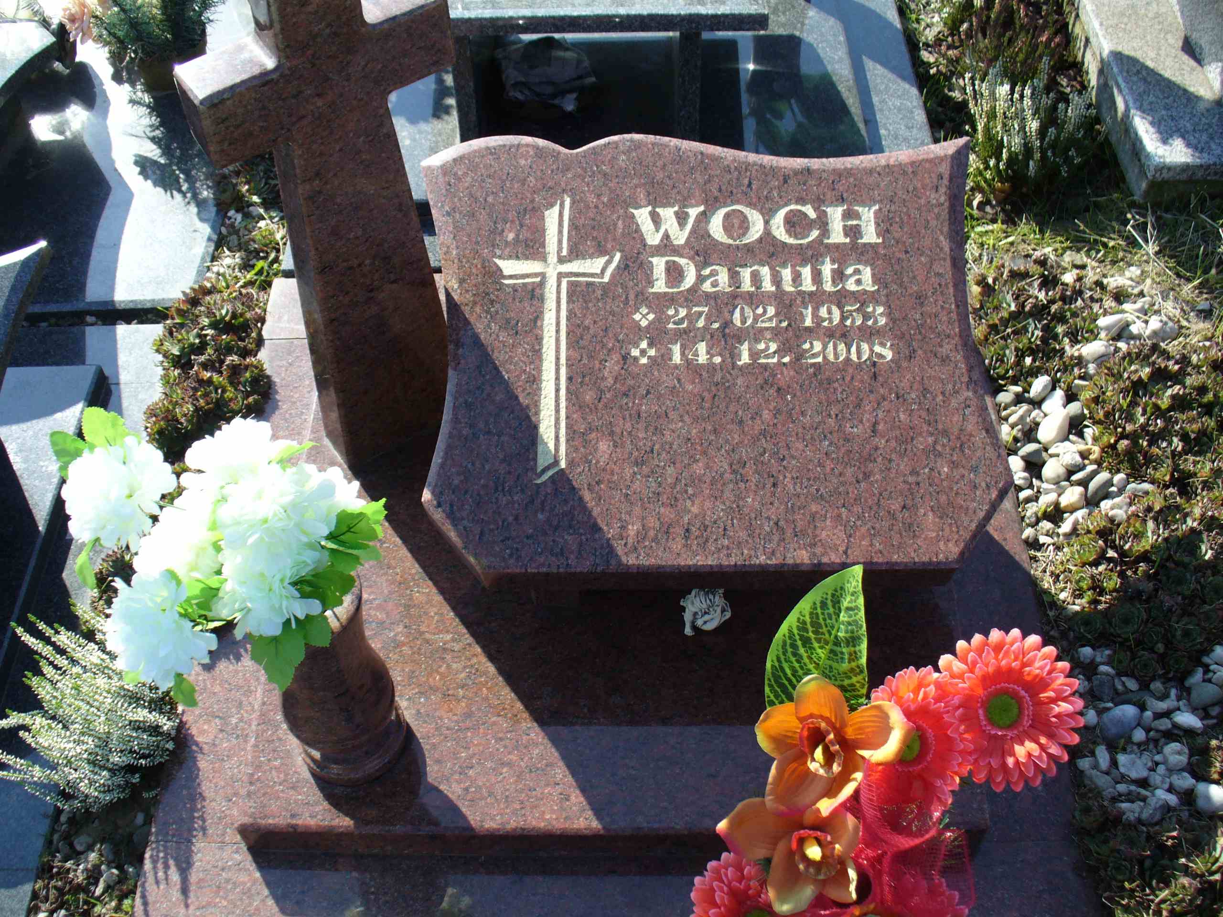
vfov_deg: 38.7
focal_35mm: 37
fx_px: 1307
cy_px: 458
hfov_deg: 50.1
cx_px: 612
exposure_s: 1/400
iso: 80
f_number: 2.8
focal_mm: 6.1
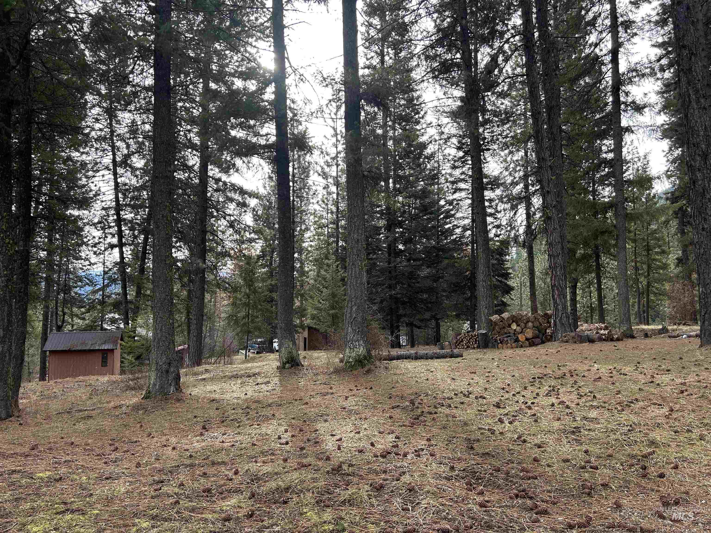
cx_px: 356
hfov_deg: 67.3
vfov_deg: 53.1
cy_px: 266
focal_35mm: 26
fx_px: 534
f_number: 1.5
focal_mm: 5.7
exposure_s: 1/426
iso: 50
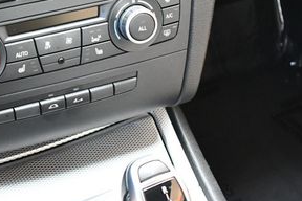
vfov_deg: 17.1
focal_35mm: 80
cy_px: 83
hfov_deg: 25.2
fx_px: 671
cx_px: 88
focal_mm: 18
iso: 2200
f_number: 3.5
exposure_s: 1/125
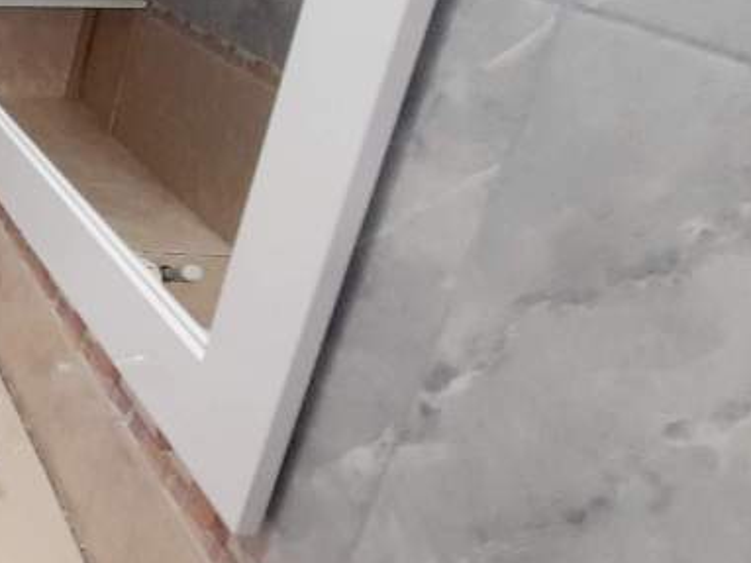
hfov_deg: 27.2
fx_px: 889
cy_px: 92
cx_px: -429
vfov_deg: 33.8
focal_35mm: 41
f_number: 2.2
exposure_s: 1/25
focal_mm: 1.42
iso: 80
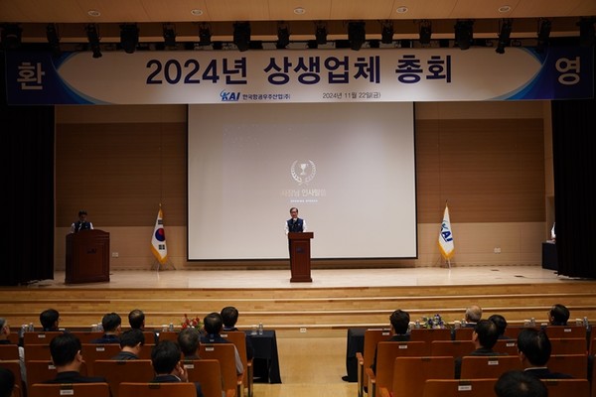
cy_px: 198
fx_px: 574
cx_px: 298
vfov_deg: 38.2
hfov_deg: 54.8
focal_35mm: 35
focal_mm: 34.7
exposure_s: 1/160
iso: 1600
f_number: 3.5
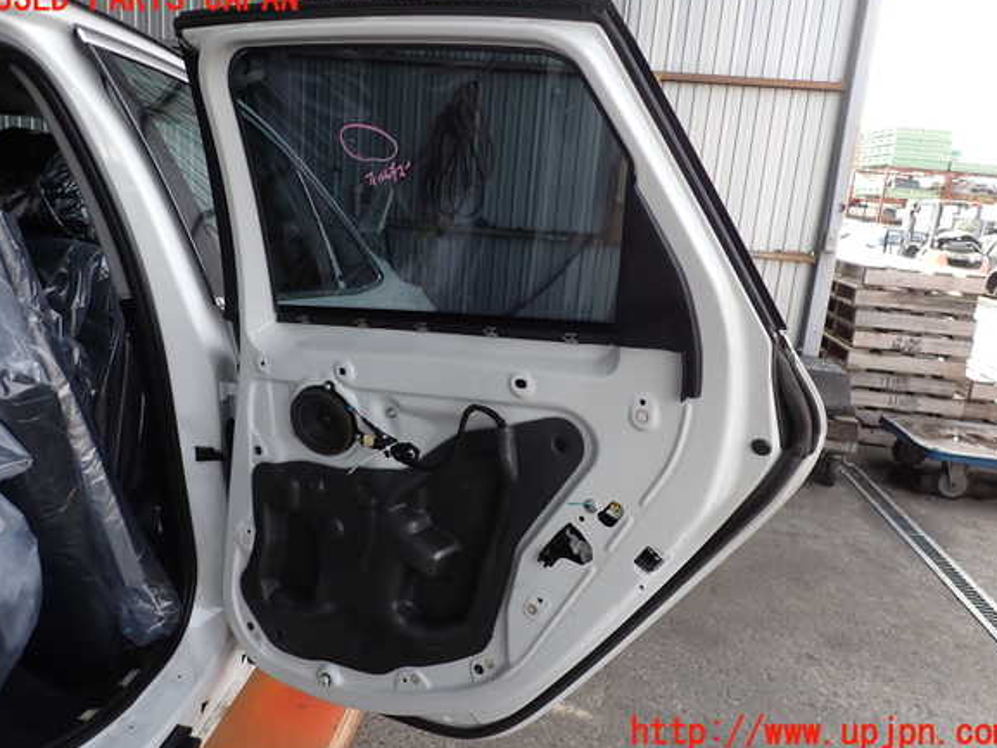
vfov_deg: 53.1
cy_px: 366
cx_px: 503
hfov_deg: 67.3
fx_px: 749
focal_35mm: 26
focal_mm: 4.5
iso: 100
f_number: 2.8
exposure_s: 1/160
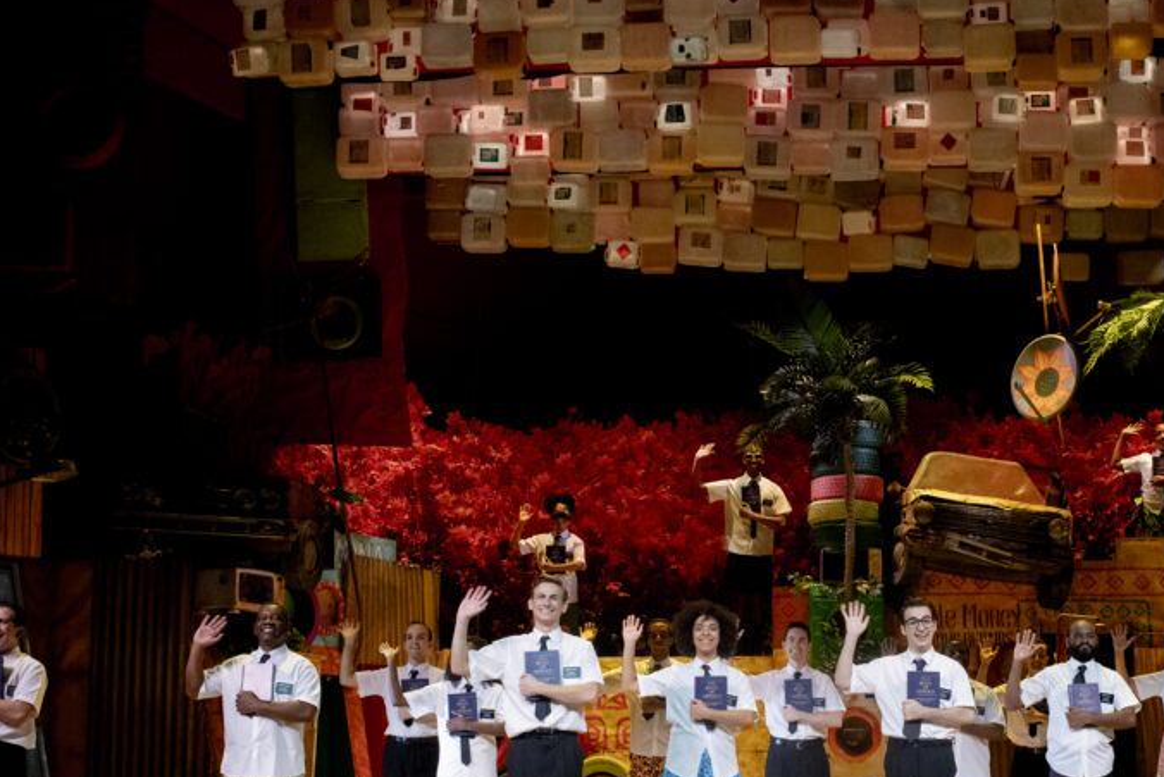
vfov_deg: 25.5
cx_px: 796
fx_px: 1714
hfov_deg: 37.0
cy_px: 440
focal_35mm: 53
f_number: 5.6
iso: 3200
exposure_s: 1/160
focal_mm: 35
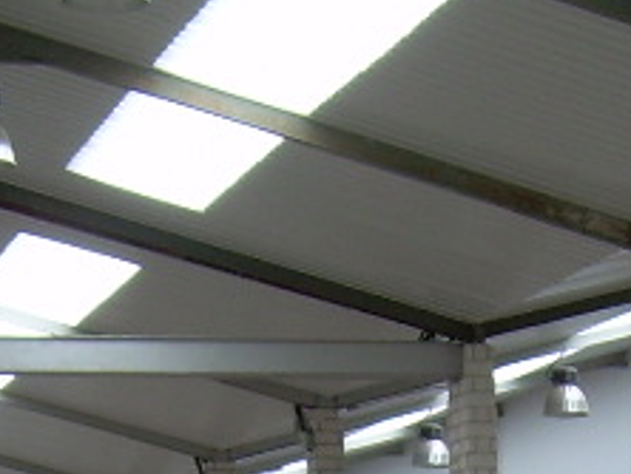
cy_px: 888
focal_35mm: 175
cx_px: 395
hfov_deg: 11.3
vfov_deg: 8.2
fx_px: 3193
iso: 50
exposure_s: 1/35.6
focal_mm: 6.3
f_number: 2.8
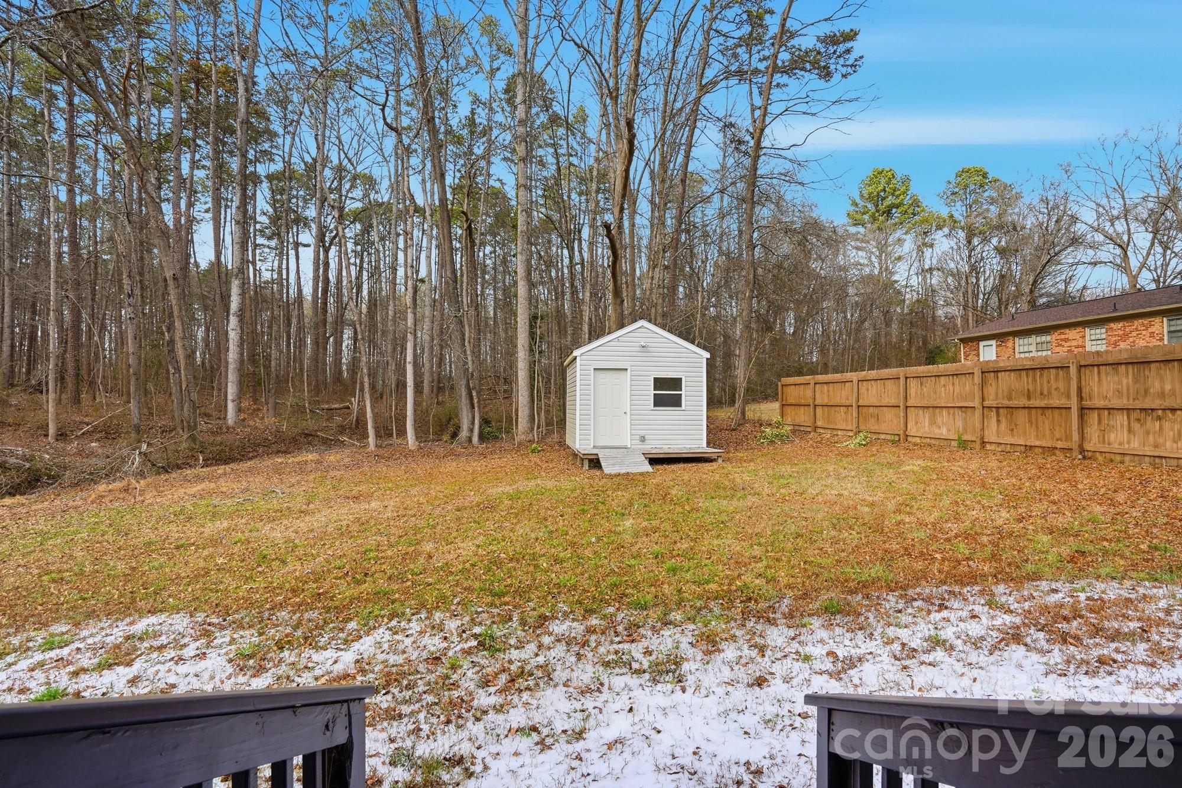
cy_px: 394
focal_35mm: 16
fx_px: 525
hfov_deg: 96.7
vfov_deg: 73.8
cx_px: 591
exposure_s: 1/800
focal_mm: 16
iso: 160
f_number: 10
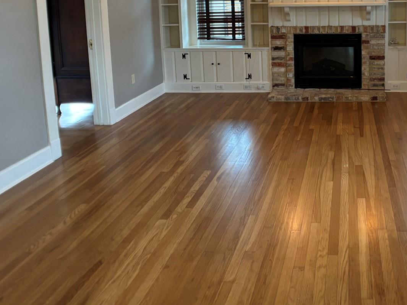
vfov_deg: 27.9
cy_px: 27
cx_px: 324
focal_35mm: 50
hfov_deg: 36.9
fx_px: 588
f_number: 1.6
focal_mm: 5.96
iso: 250
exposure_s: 1/60
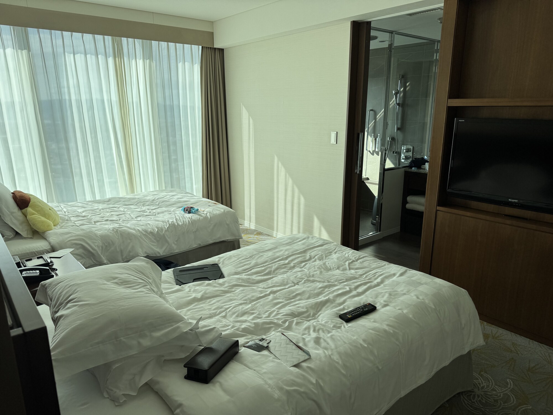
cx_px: 276
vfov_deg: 56.8
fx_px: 383
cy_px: 208
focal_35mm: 24
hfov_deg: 71.6
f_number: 1.78
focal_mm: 6.76
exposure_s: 1/1560
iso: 80
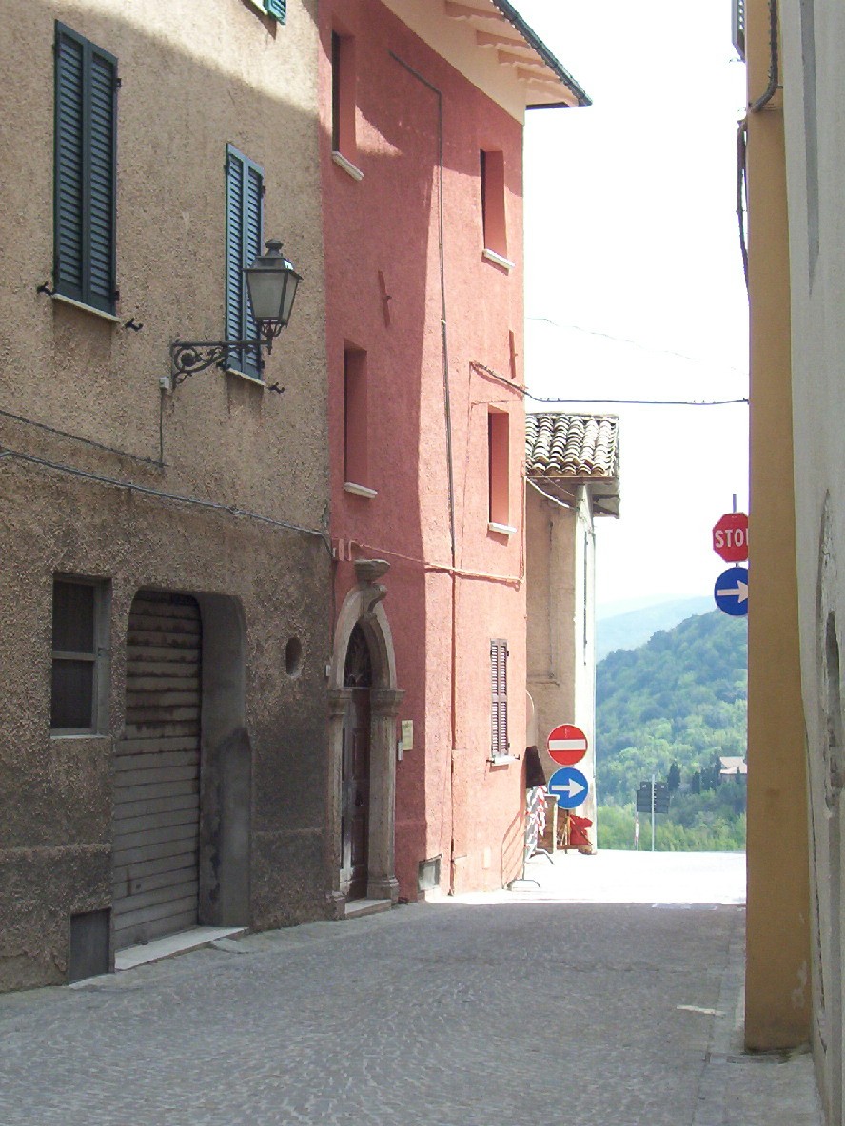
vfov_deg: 30.3
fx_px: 2083
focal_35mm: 64
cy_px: 563
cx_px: 422
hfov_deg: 22.9
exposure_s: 1/493
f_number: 3.54
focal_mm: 9.98
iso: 100
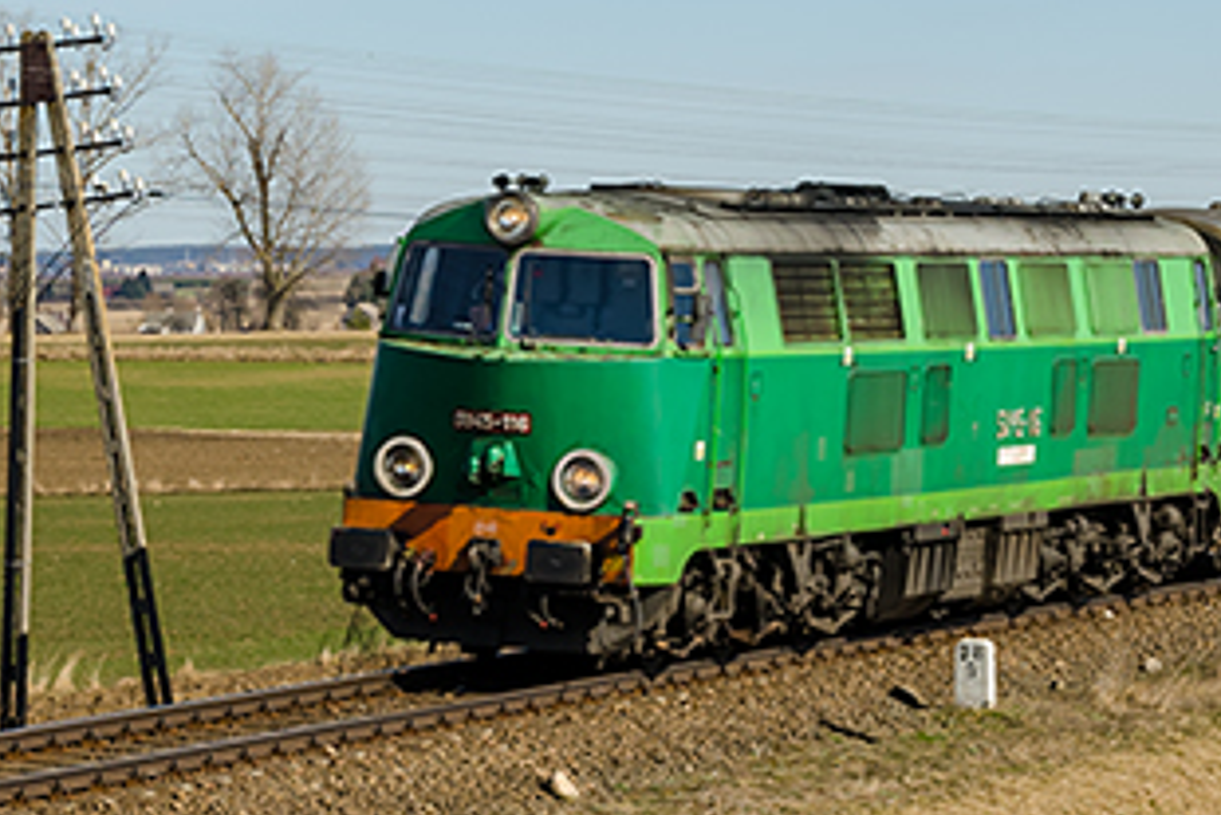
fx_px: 6379
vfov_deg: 7.3
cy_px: 31
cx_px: 1426
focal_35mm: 188
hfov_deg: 10.8
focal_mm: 38
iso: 100
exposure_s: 1/250
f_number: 10
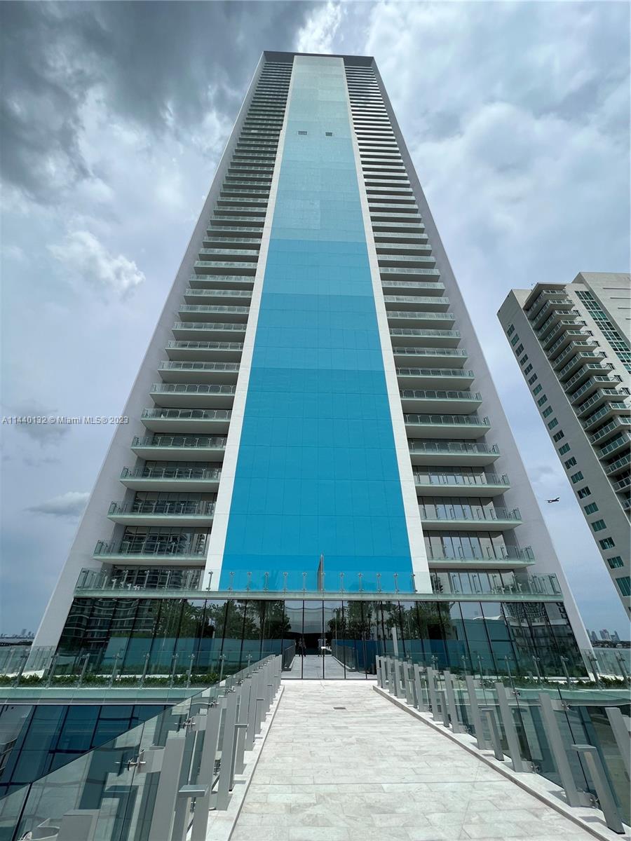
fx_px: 316
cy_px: 420
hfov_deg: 89.9
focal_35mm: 13
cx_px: 316
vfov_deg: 106.2
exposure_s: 1/3650
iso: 32
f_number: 1.8
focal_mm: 1.57
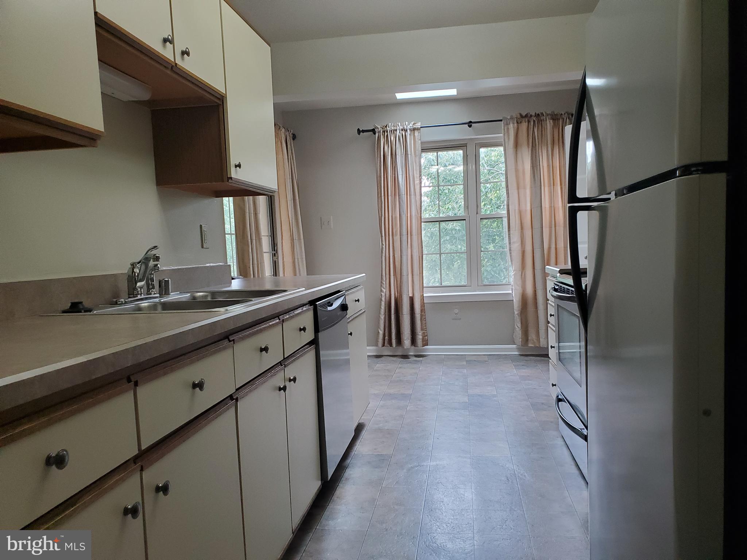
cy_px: 280
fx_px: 561
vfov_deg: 53.1
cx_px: 374
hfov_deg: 67.3
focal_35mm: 26
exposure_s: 1/120
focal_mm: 4.3
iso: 320
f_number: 2.4
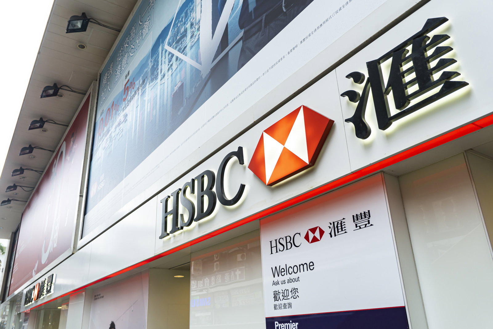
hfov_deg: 67.4
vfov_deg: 47.9
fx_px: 370
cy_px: 164
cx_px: 246
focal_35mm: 27
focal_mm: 18
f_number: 4
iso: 100
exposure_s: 1/160
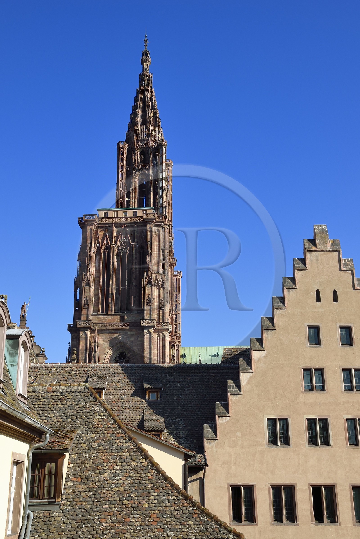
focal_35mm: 44
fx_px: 660
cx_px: 180
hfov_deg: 30.5
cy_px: 270
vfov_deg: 44.5
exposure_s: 1/250
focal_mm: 44
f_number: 13
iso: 200
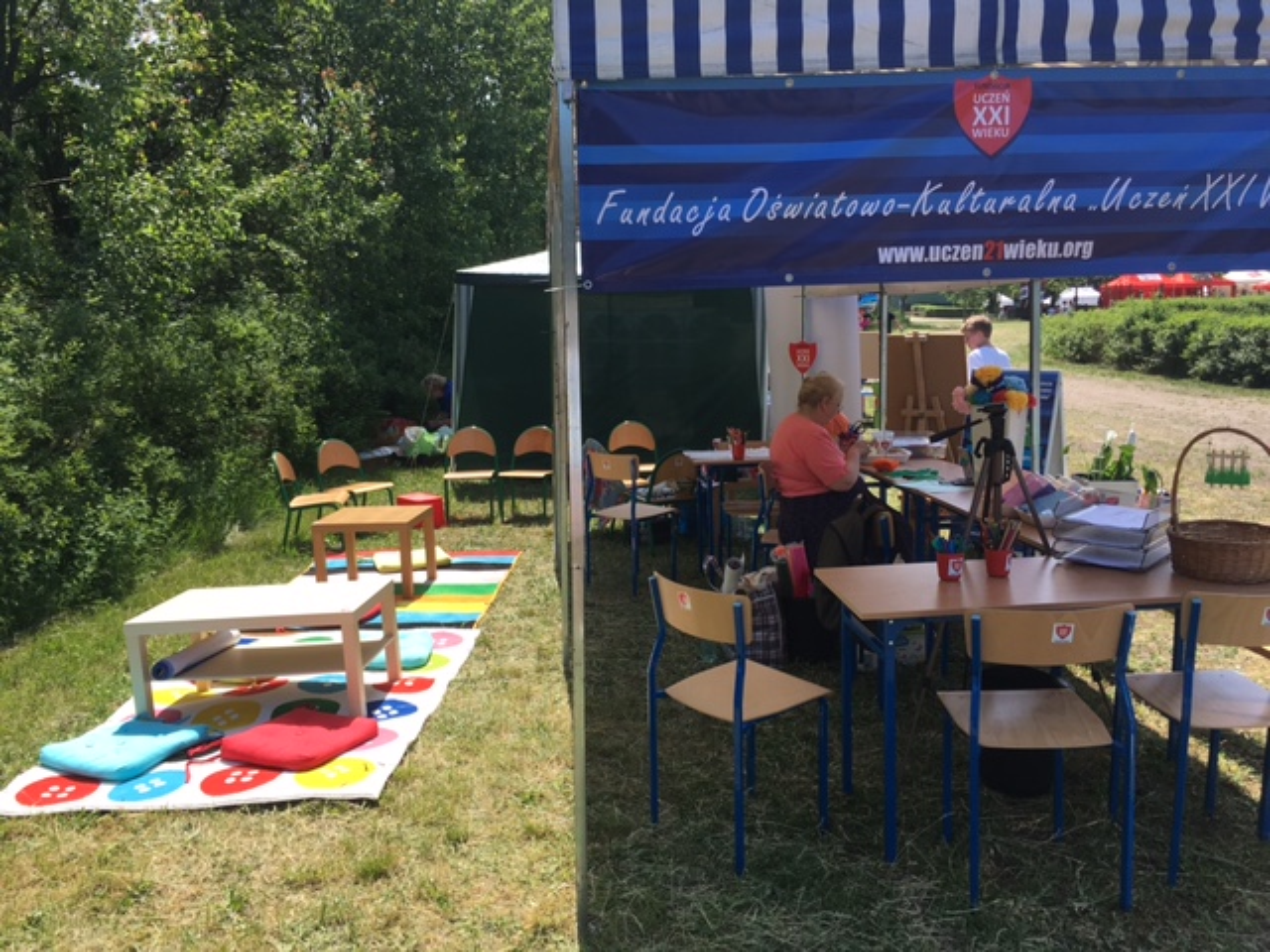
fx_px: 1064
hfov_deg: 61.7
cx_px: 635
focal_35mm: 29
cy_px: 476
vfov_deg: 48.2
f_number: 2.2
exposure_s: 1/761
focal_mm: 4.15
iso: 25
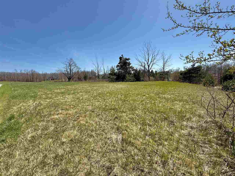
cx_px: 118
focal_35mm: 14
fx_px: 95
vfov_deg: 85.7
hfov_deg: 102.1
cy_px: 88
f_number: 2.2
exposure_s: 1/2024
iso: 50
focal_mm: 2.22
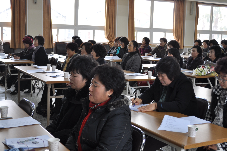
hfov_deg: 36.9
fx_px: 340
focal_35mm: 54
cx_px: 114
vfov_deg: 25.0
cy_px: 76
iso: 200
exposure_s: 1/30
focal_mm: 36
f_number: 5.6
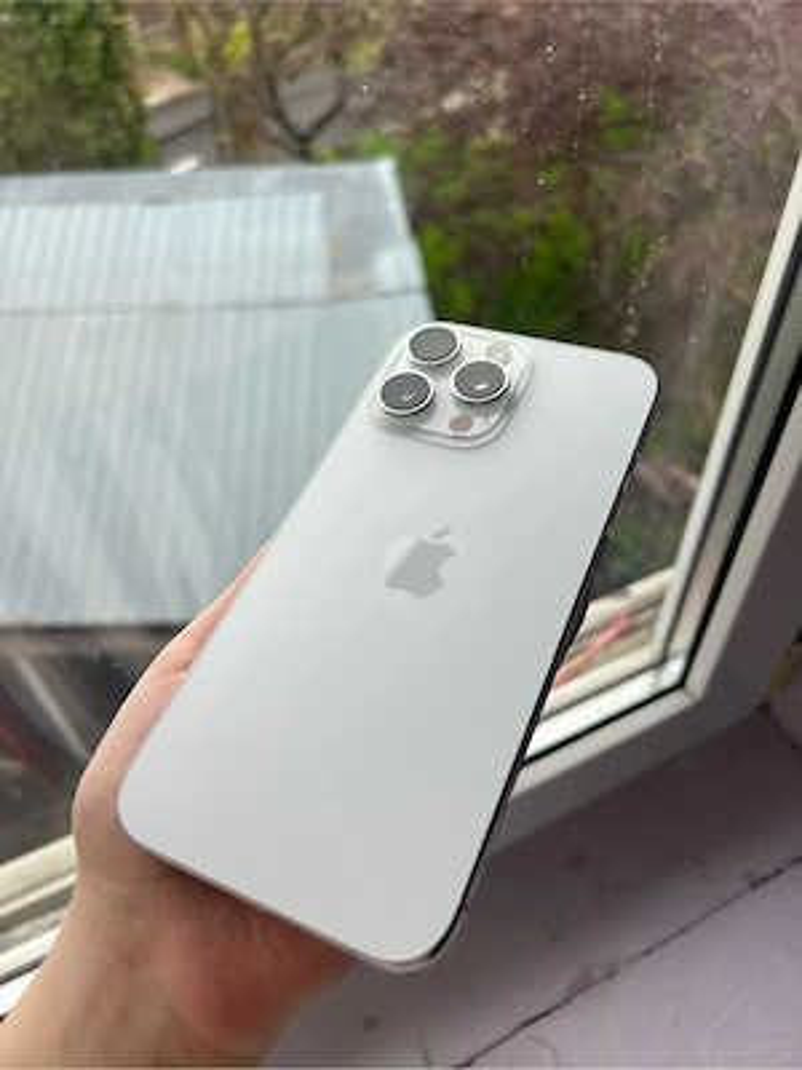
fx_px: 803
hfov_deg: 53.1
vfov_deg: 67.3
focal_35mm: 26
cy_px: 535
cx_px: 401
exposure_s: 1/121
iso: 50
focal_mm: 5.7
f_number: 1.5
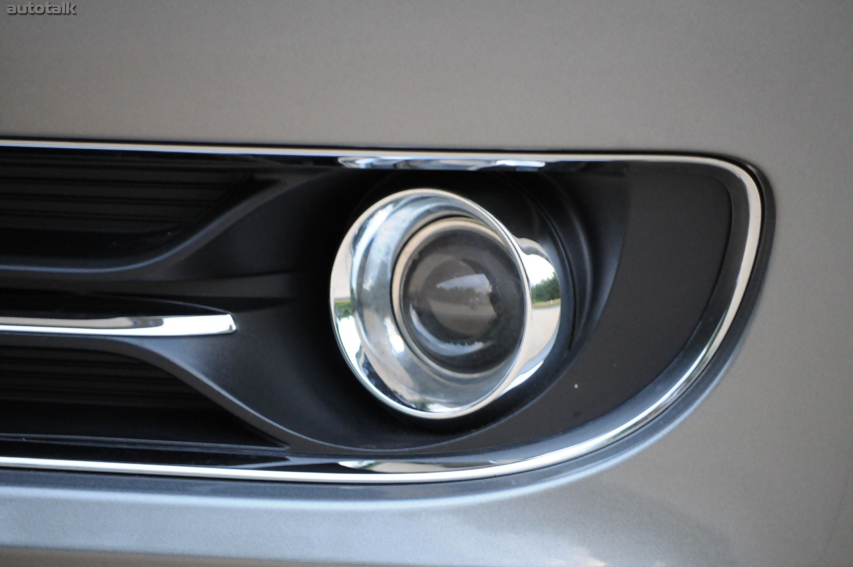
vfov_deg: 5.5
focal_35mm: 248
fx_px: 5858
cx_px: 426
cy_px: 284
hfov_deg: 8.3
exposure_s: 1/80
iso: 2000
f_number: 5.6
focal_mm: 165
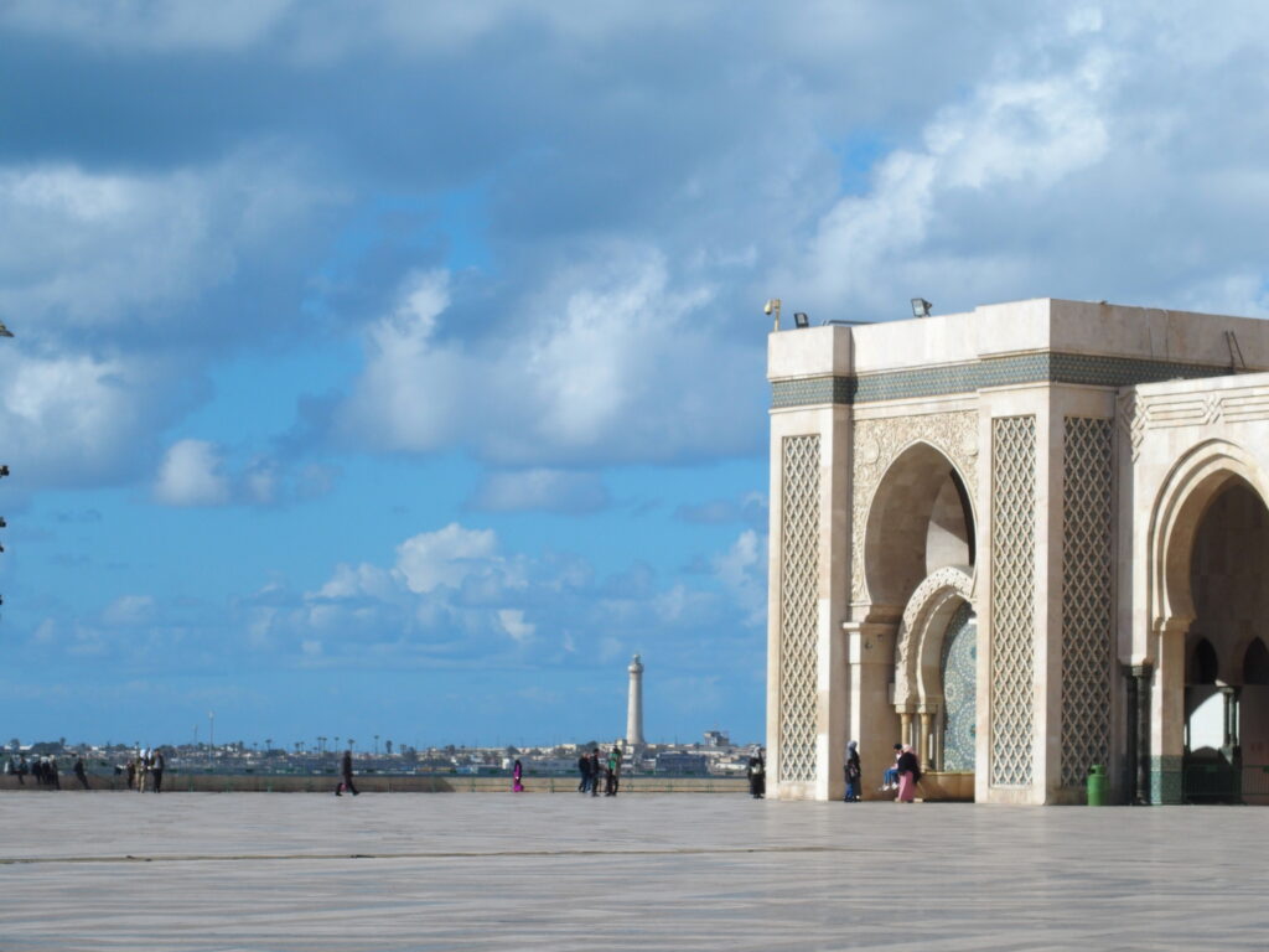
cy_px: 476
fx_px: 4106
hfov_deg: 17.6
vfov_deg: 13.2
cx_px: 634
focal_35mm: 112
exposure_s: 1/640
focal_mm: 24
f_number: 6.3
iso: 100
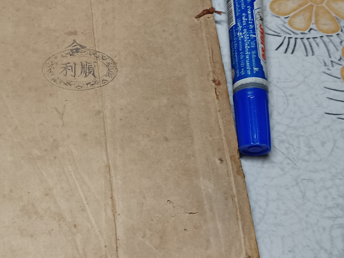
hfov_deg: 38.3
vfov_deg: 29.7
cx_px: 103
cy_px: 121
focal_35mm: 49
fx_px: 487
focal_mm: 5.31
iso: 845
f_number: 1.7
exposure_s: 1/33.3
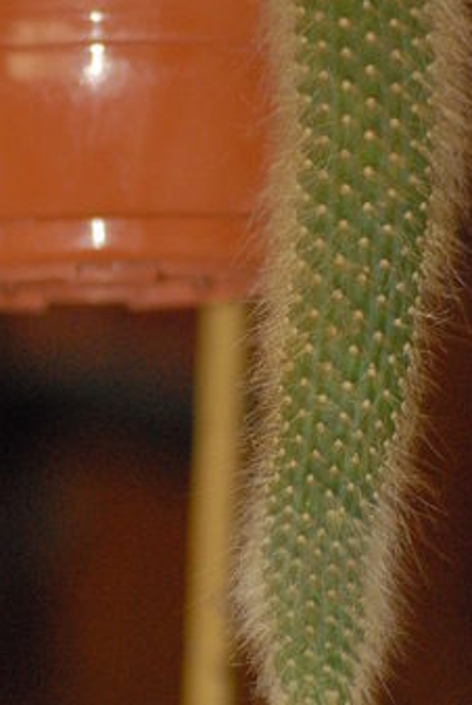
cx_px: 214
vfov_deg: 3.9
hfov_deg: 2.6
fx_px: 10460
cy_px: 244
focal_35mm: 533
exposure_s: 1/60
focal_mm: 200
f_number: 4.8
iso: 1600
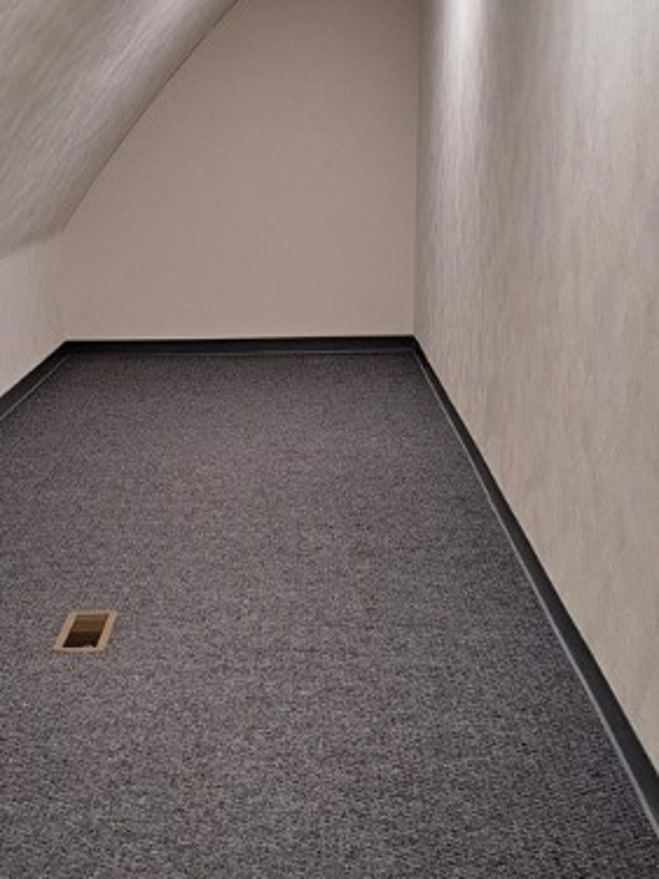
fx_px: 1244
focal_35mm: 49
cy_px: 444
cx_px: 213
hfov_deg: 29.4
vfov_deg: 38.9
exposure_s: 1/60
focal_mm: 5.23
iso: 125
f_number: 1.8
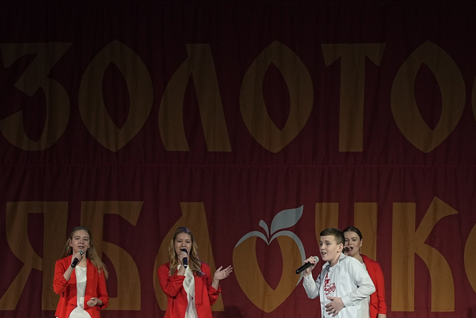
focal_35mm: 172
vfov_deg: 8.0
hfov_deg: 11.9
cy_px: 149
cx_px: 337
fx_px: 2275
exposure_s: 1/400
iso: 2000
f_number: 4
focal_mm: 84
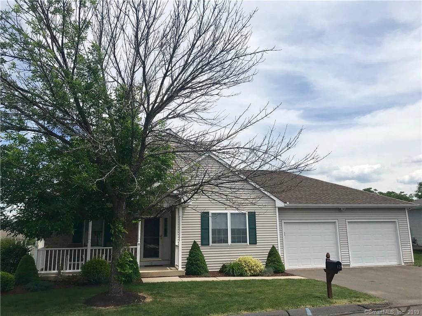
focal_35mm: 28
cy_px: 158
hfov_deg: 63.5
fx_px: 341
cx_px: 211
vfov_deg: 49.7
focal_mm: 3.99
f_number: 1.8
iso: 20
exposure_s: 1/3546
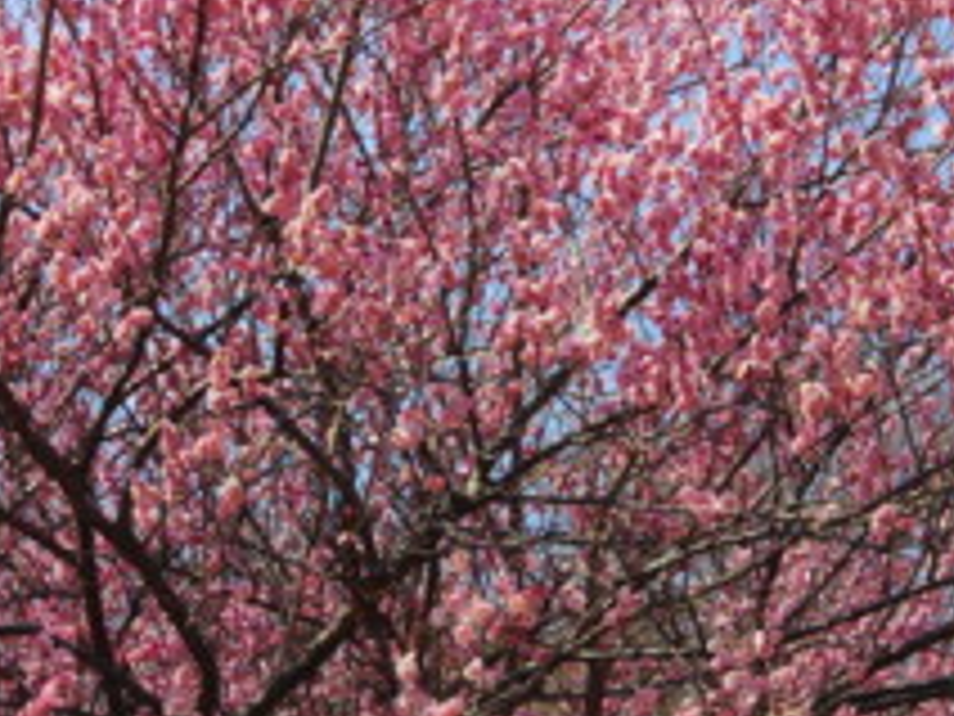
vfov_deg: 11.1
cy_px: 432
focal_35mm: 133
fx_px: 3665
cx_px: 356
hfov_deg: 14.8
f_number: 4
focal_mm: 8.5
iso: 125
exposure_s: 1/1000
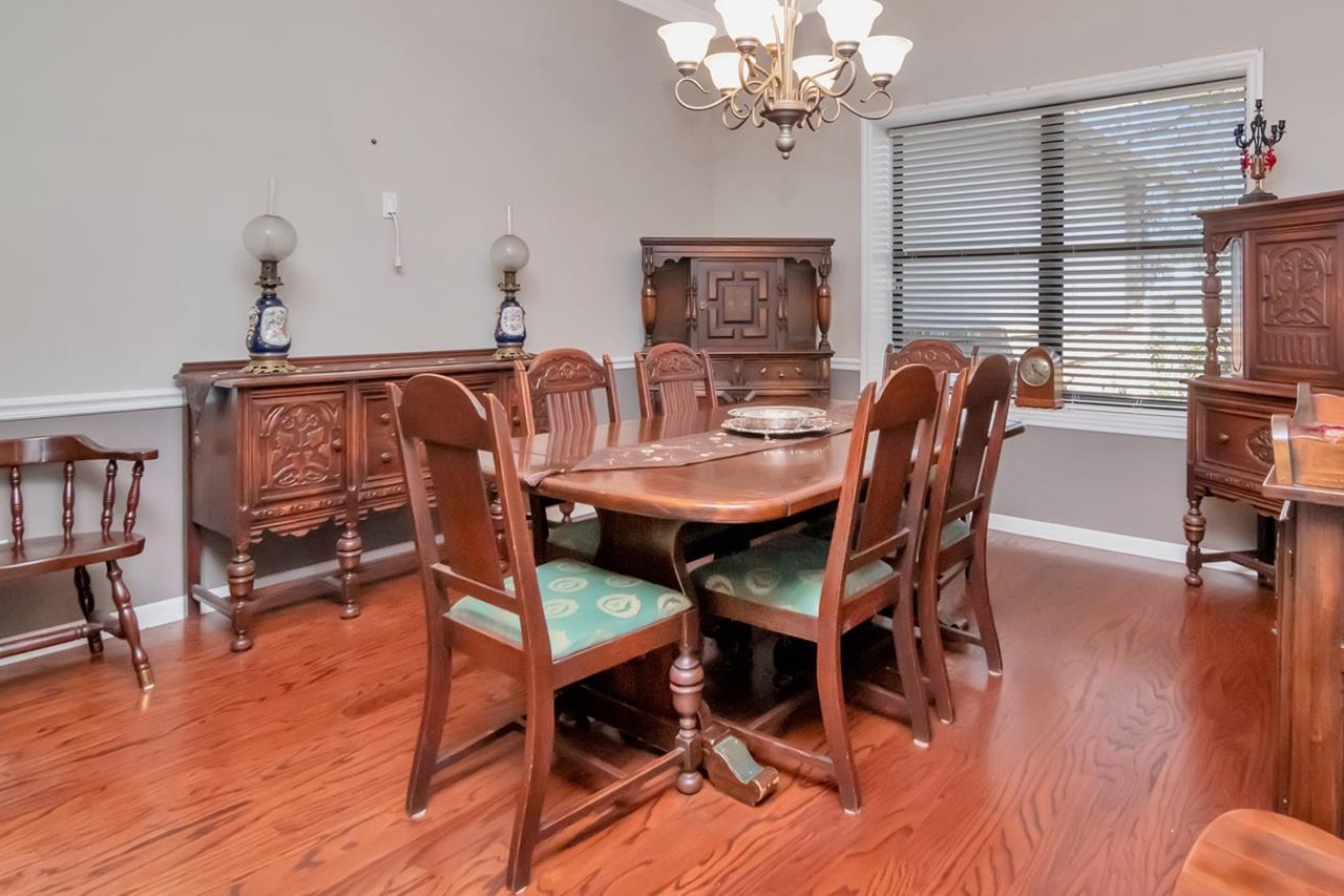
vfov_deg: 59.7
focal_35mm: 21
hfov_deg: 82.1
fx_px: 770
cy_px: 342
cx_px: 712
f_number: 8
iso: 3200
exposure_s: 1/125
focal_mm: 11
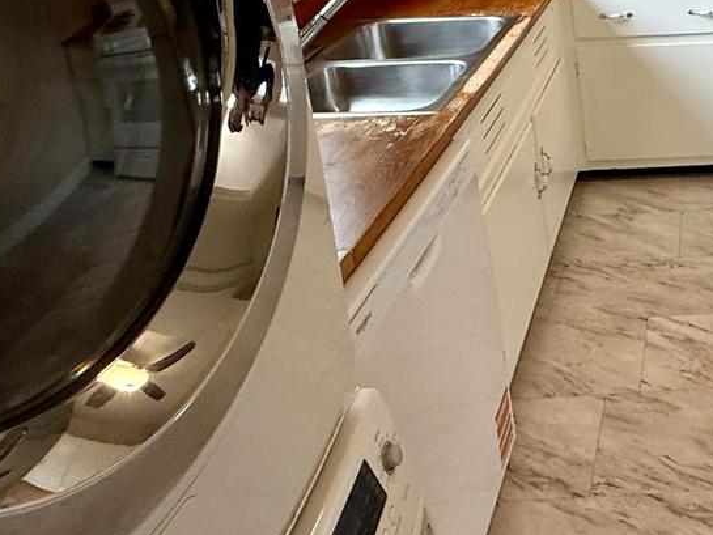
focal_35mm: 37
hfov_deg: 42.1
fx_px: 762
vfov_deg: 36.3
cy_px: 52
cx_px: 742
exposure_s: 1/120
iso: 320
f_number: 2.2
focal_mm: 2.22
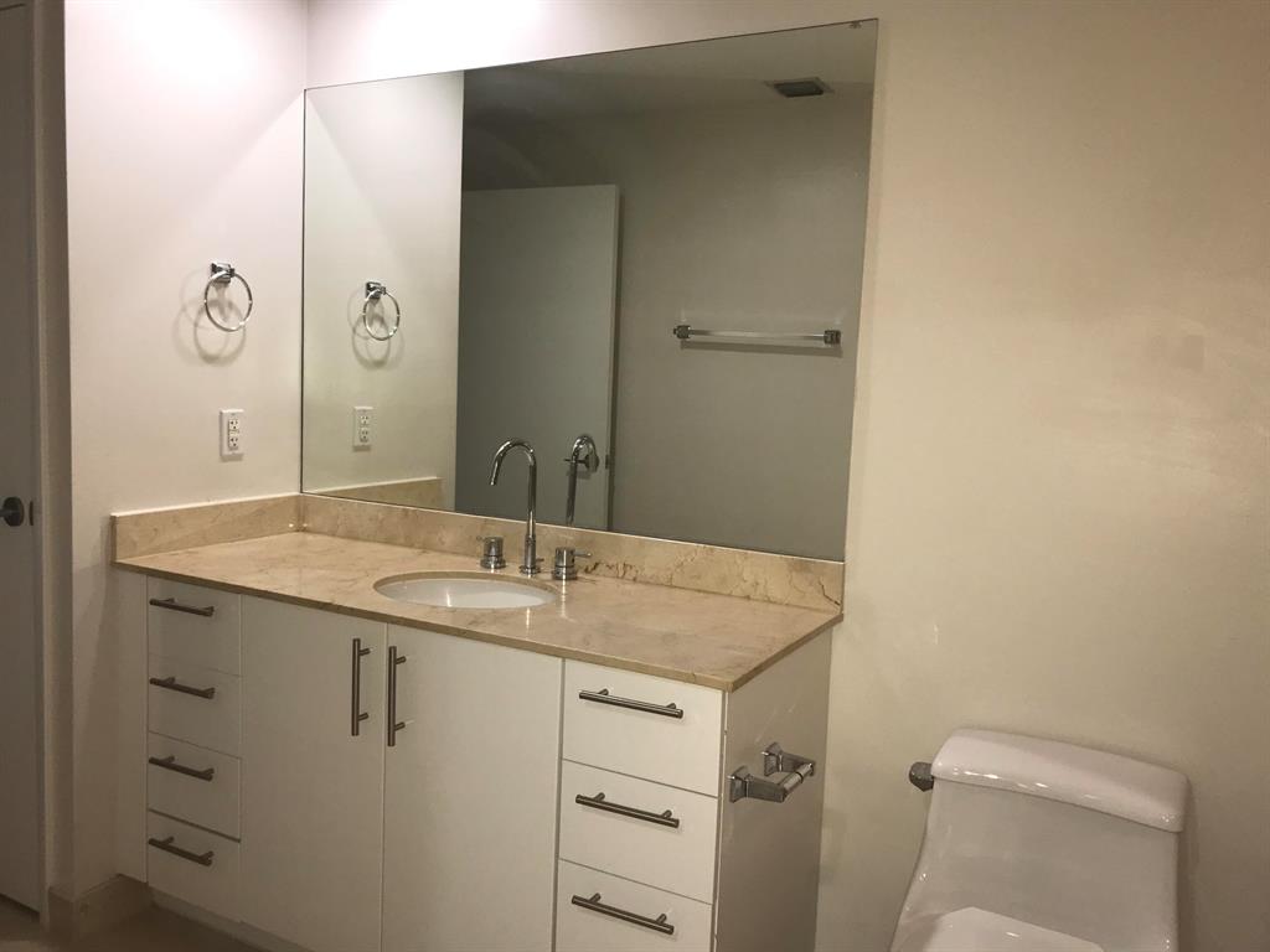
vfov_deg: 49.7
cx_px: 635
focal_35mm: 28
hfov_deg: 63.4
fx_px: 1027
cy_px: 476
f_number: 1.8
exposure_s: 1/30
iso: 32
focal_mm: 3.99
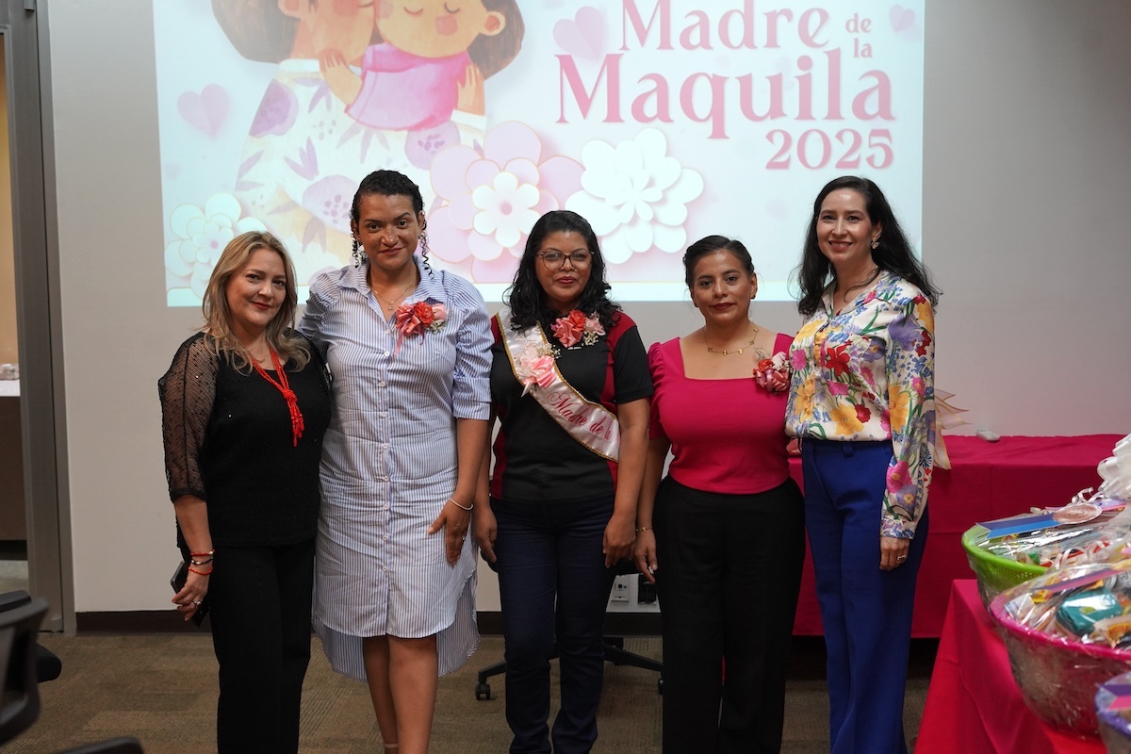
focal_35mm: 50
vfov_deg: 27.0
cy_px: 377
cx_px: 566
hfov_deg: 39.6
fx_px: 1571
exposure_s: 1/160
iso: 2500
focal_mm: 50
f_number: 4
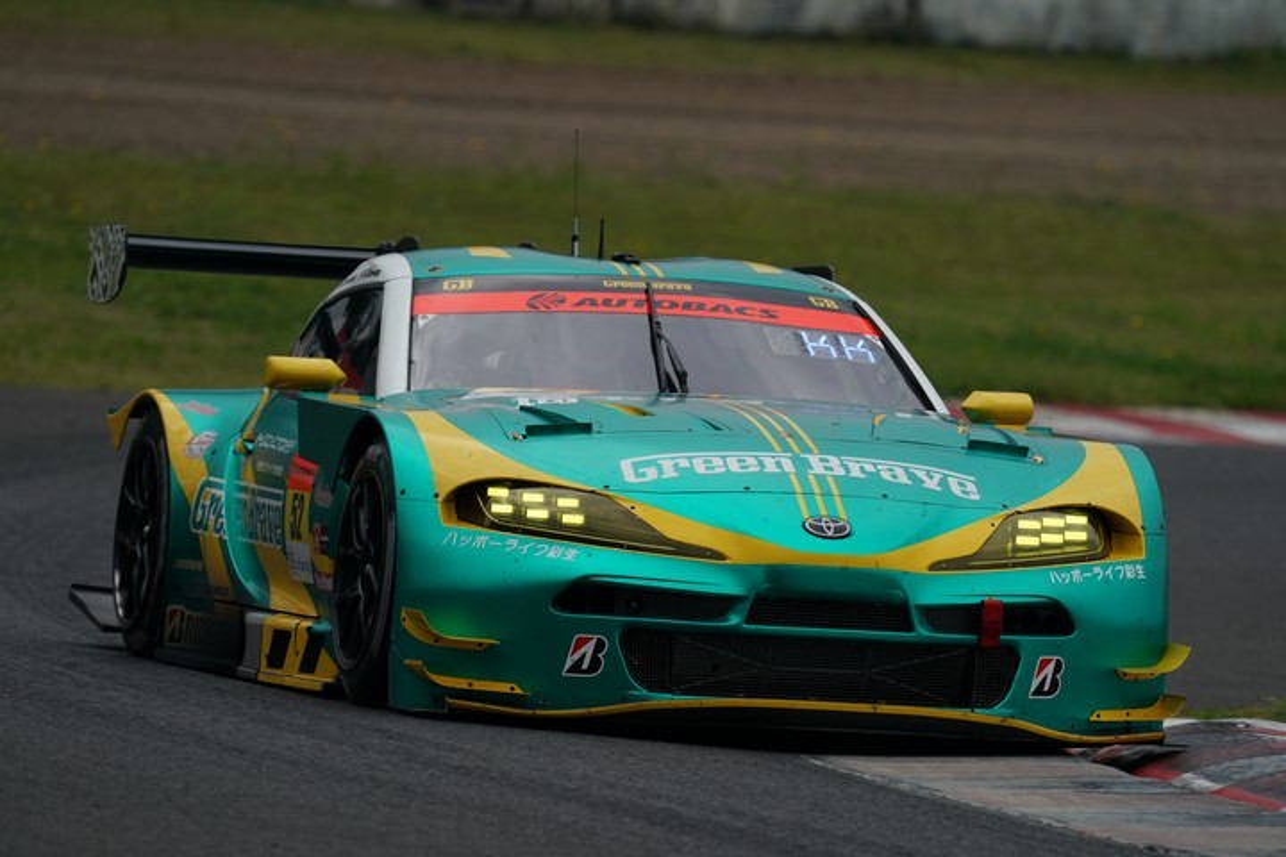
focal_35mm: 600
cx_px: 643
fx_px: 21432
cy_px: 428
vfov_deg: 2.3
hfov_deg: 3.4
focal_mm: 600
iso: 200
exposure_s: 1/800
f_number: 8
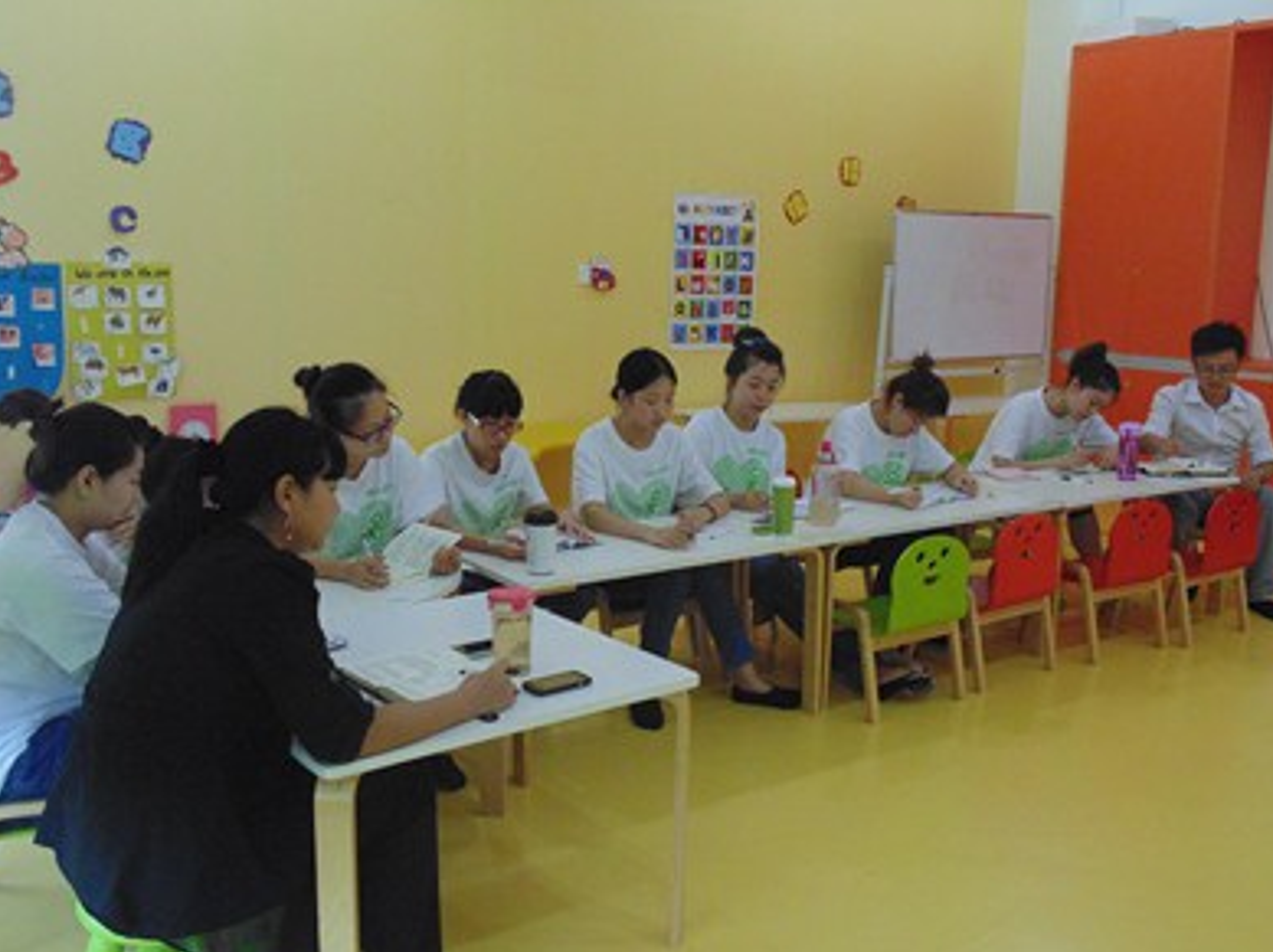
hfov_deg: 52.7
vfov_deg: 40.6
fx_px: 1286
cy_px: 481
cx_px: 648
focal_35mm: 35
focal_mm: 6.2
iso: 400
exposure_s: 1/30
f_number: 3.4
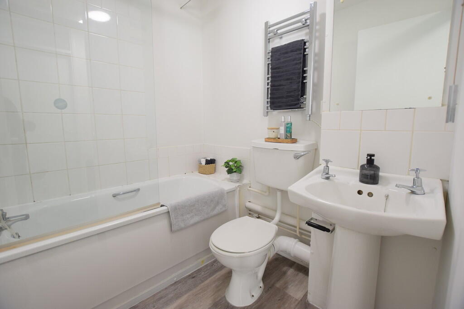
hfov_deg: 100.4
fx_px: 193
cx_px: 232
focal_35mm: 15
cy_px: 154
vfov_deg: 77.3
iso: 800
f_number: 4
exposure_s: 1/60
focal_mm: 10
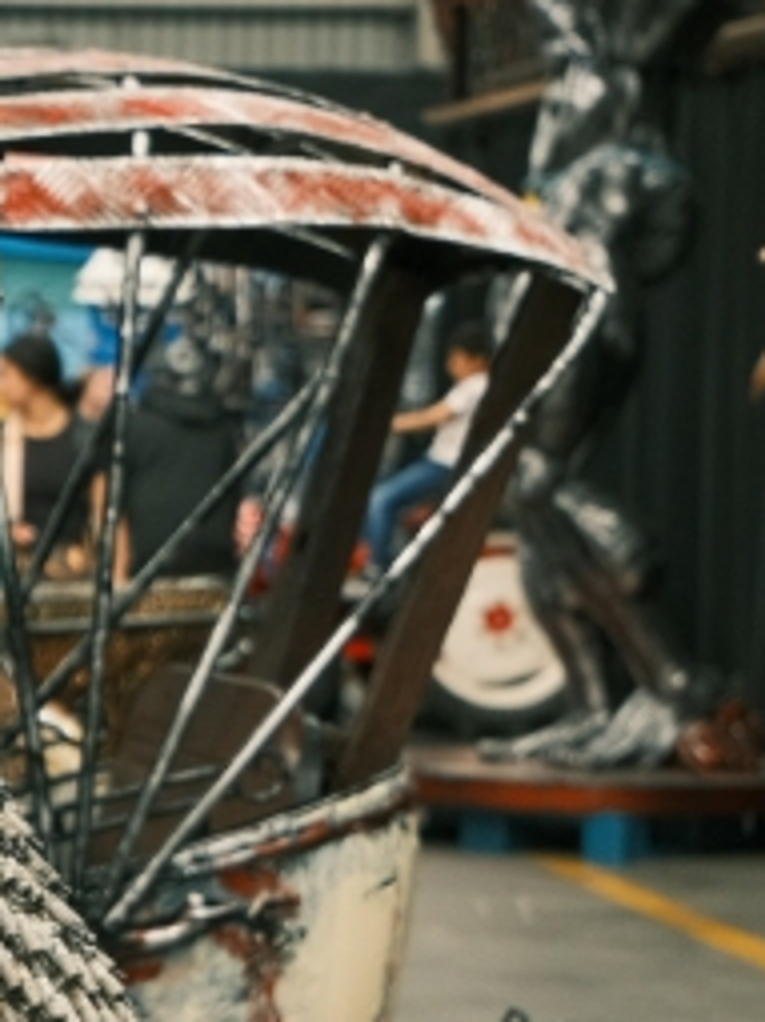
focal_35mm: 165
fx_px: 4866
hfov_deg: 8.7
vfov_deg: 12.0
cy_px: 733
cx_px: -567
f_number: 4
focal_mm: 35
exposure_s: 1/70
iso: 800
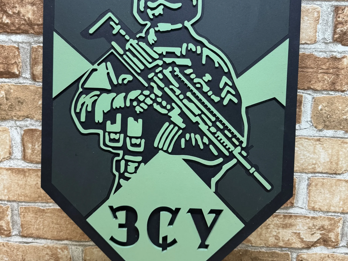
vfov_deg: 42.6
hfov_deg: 55.4
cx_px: 175
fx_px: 332
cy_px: 98
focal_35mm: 33
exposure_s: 1/76
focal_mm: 6.76
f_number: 1.78
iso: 200
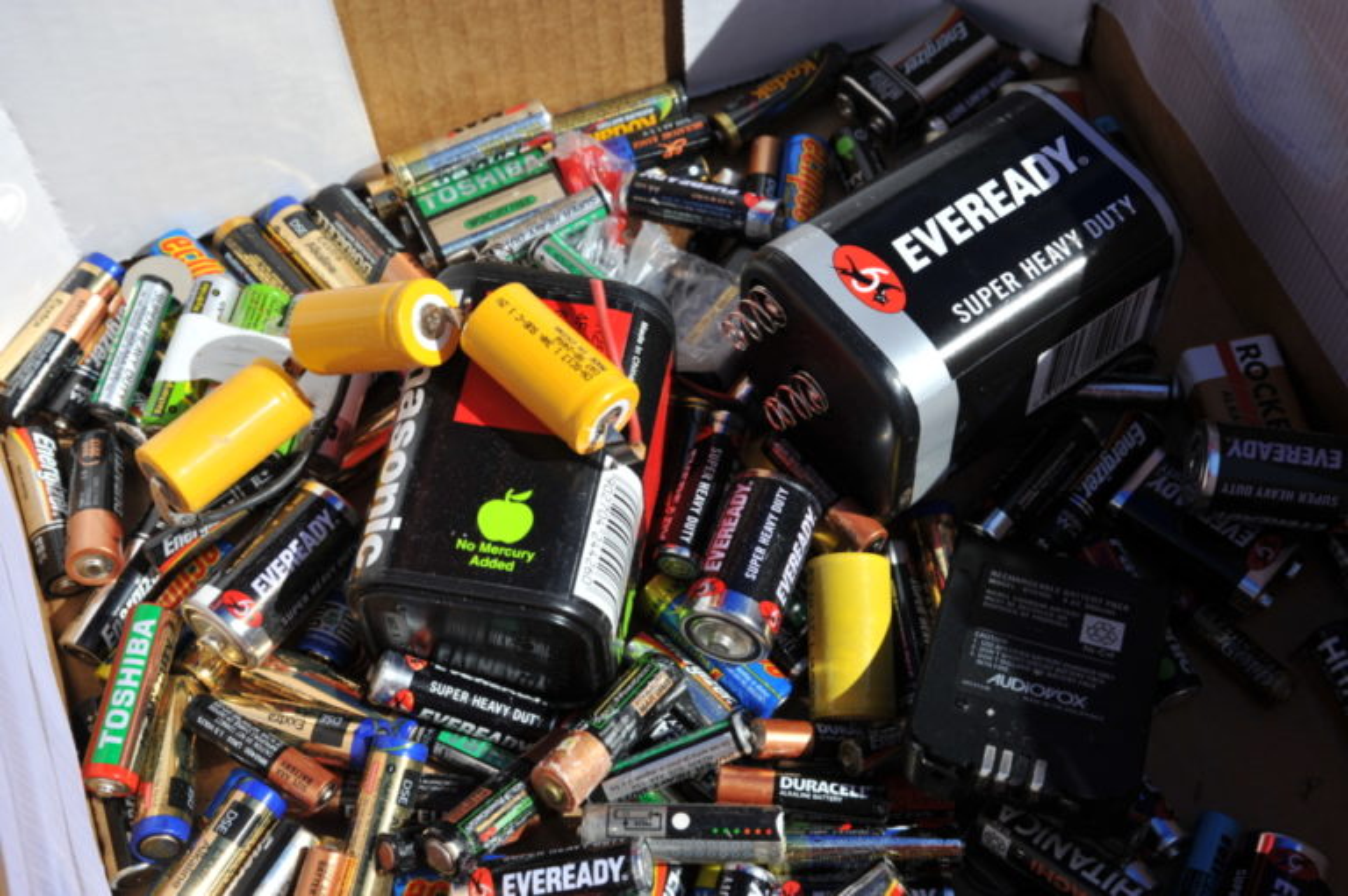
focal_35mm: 62
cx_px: 674
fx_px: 2320
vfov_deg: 21.9
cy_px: 448
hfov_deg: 32.4
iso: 200
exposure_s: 1/320
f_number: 11
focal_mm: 62
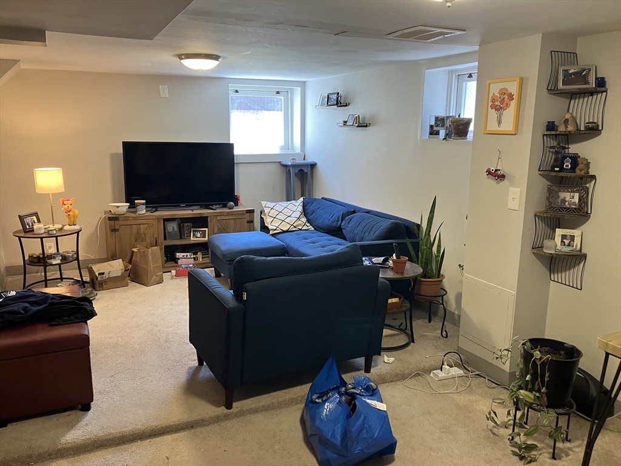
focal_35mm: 28
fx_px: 502
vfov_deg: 49.7
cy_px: 233
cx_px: 310
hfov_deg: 63.4
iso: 125
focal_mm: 3.99
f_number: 1.8
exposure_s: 1/60
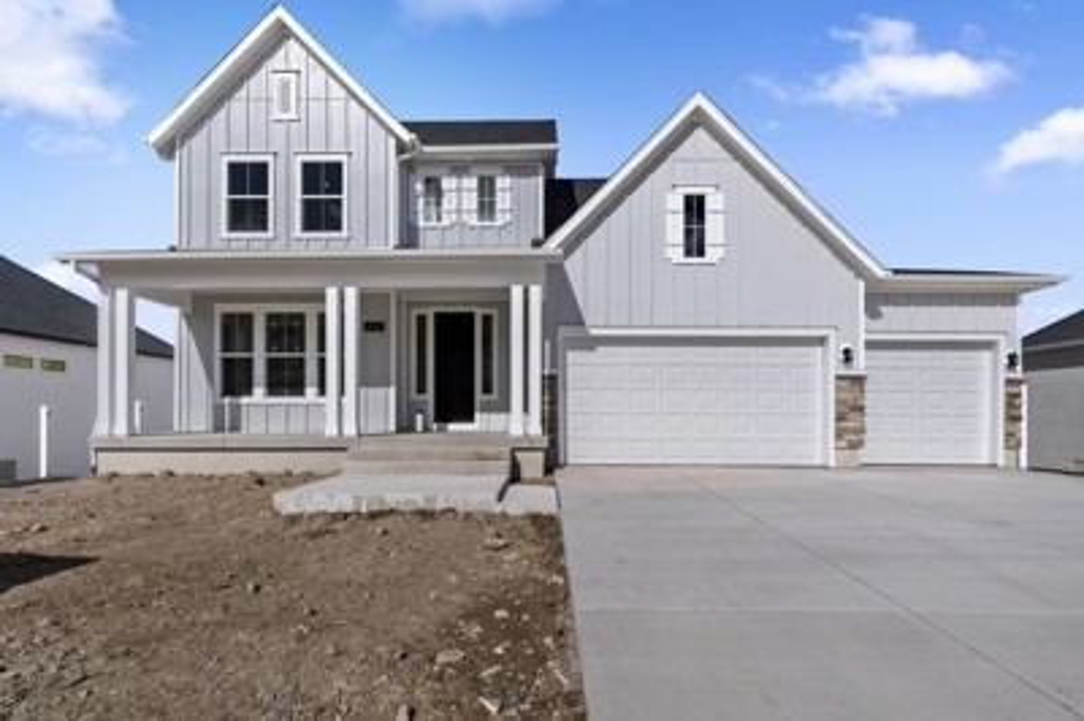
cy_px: 360
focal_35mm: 16
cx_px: 542
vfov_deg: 72.0
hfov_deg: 95.0
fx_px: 496
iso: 160
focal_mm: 11
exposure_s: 1/1000
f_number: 9
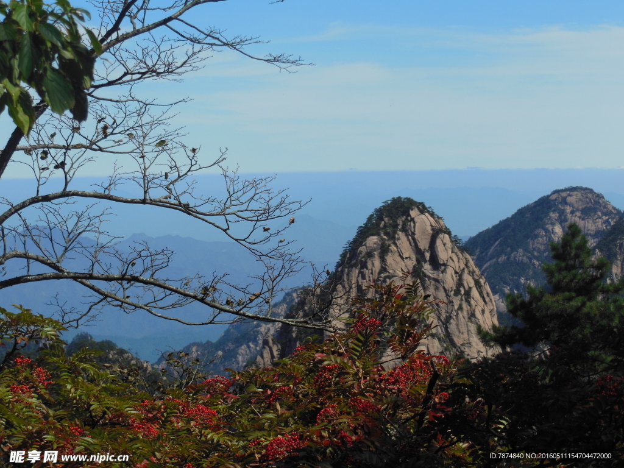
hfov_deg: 15.9
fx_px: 2235
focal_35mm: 124
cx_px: 312
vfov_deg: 12.0
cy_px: 234
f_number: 5.7
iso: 125
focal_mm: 22.1
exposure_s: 1/800
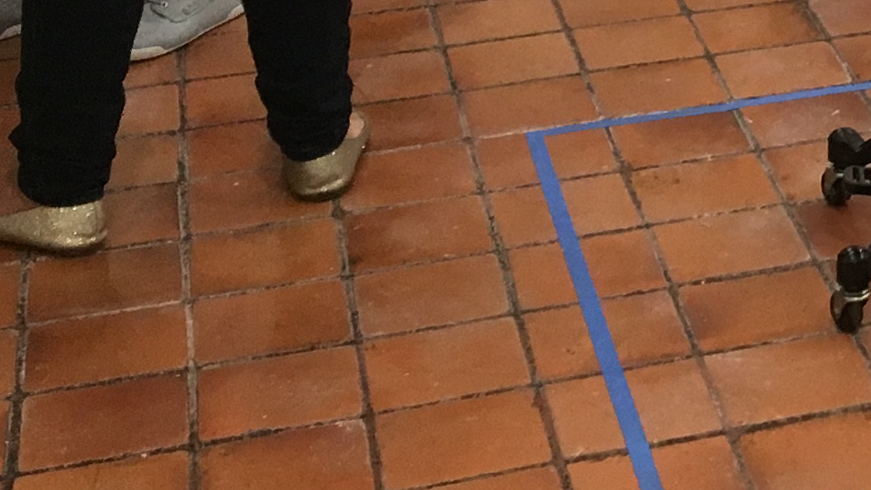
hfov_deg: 16.8
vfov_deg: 9.4
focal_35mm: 119
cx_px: 1203
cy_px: -549
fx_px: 2748
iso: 40
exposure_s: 1/30
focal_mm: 4.15
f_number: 2.2
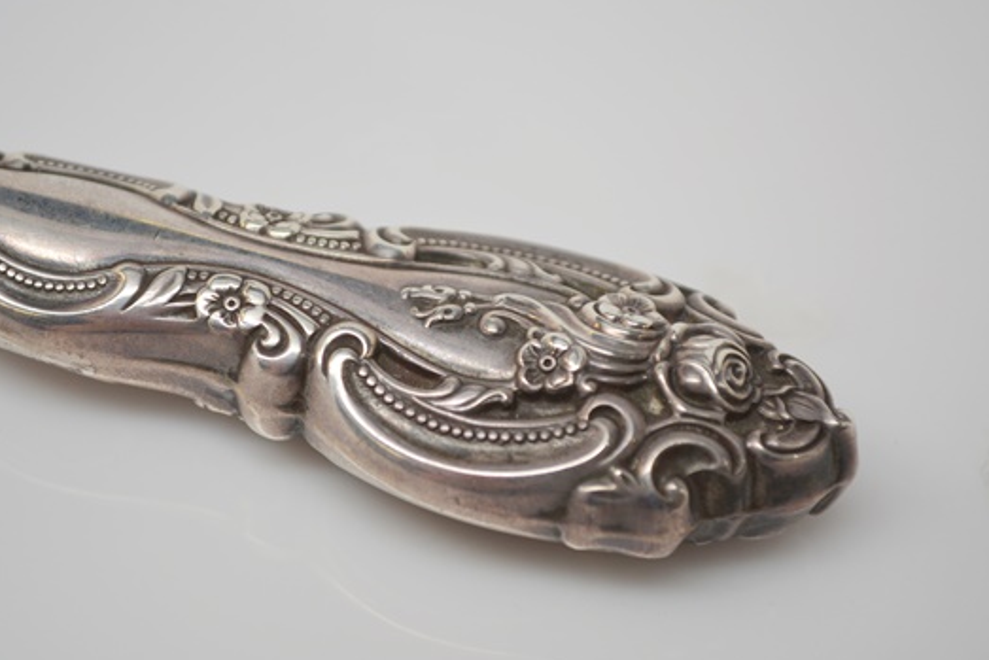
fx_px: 2599
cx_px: 454
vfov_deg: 14.5
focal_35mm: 95
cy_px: 293
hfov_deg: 21.5
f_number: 5.6
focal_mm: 55
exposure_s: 1/60
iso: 400
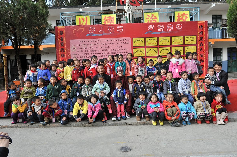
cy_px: 78
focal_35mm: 27
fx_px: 178
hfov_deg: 67.4
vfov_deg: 47.9
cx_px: 118
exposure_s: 1/200
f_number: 18
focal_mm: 27
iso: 800
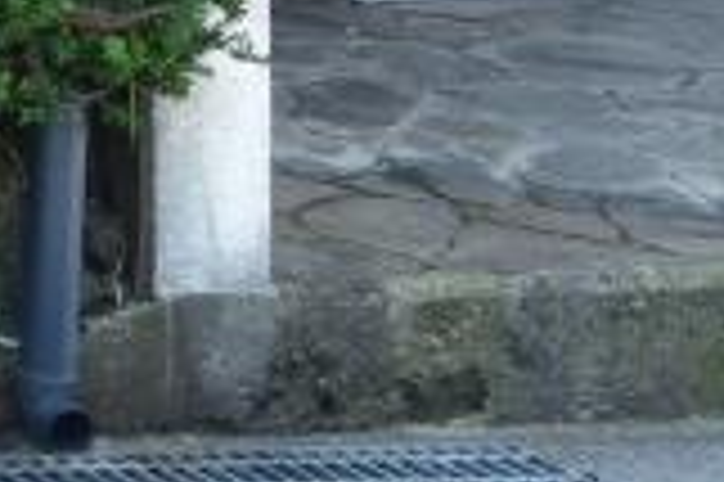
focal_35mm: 172
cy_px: -642
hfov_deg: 9.6
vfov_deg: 7.5
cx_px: -1381
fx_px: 3456
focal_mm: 18
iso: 400
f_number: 9
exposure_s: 1/125
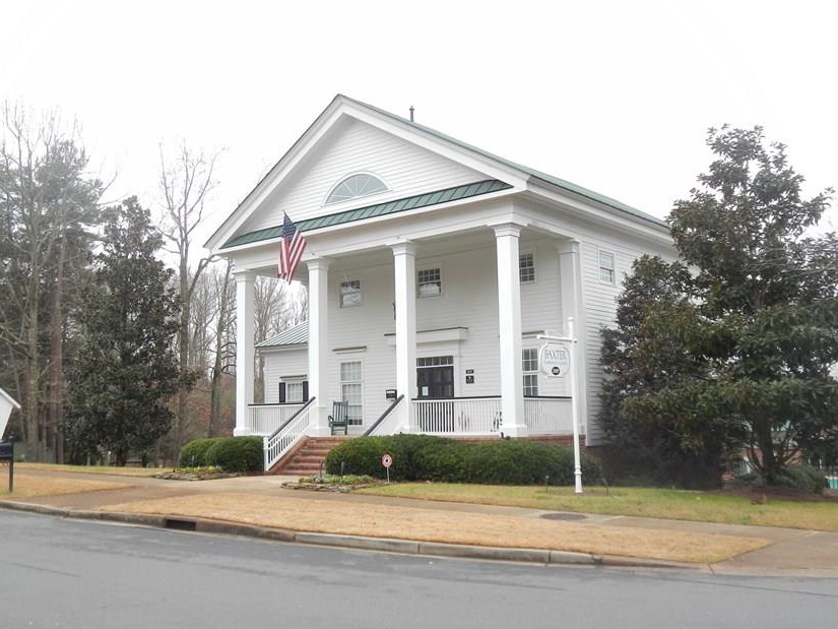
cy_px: 301
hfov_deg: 51.2
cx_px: 368
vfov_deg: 39.7
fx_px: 872
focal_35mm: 36
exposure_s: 1/200
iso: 125
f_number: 3.3
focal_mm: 5.2
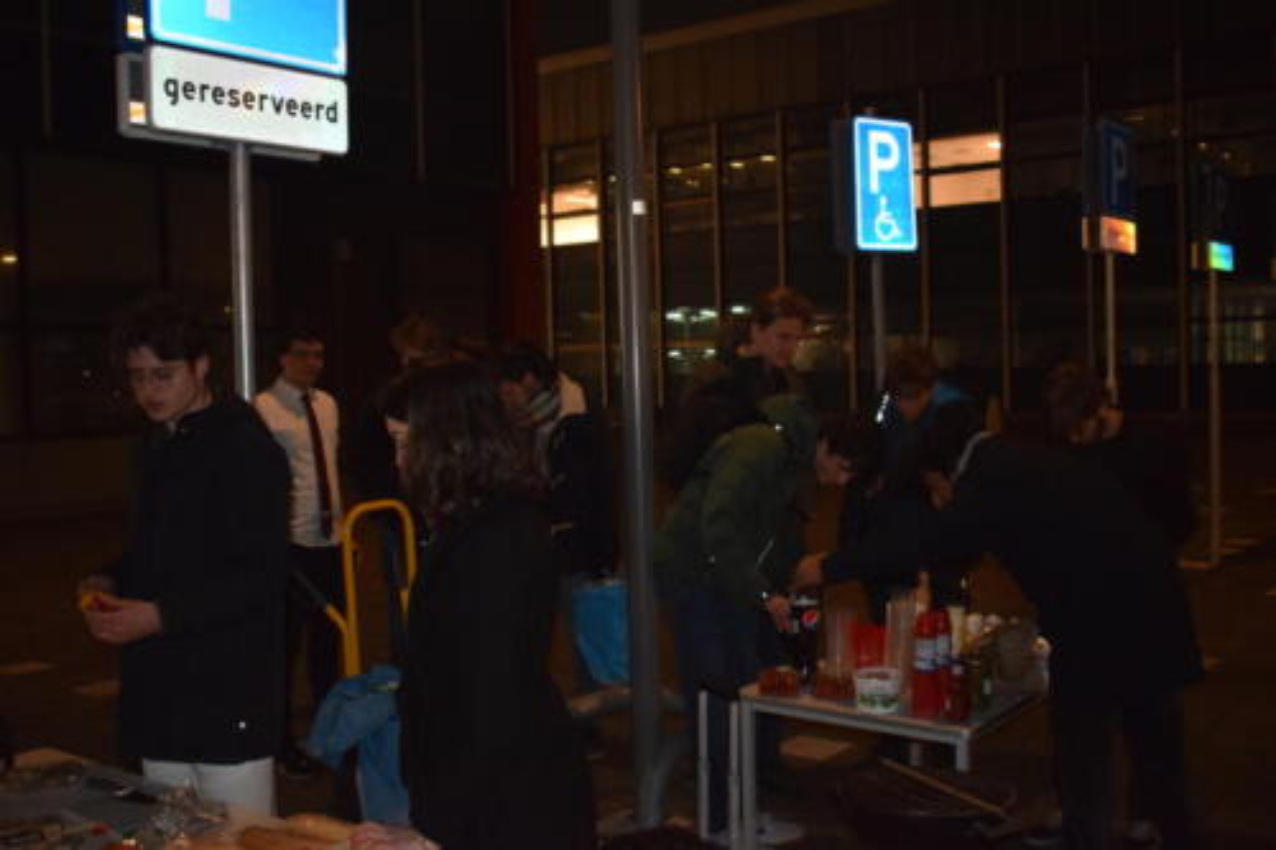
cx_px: 638
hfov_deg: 51.3
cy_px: 425
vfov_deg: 35.5
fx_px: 1329
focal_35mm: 38
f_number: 4
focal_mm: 25
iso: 3200
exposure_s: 1/60
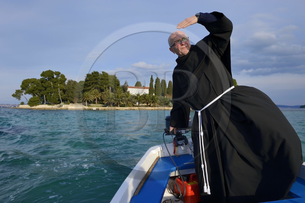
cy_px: 102
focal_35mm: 24
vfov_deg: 53.1
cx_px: 152
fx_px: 203
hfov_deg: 73.8
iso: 320
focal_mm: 24
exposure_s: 1/320
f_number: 10
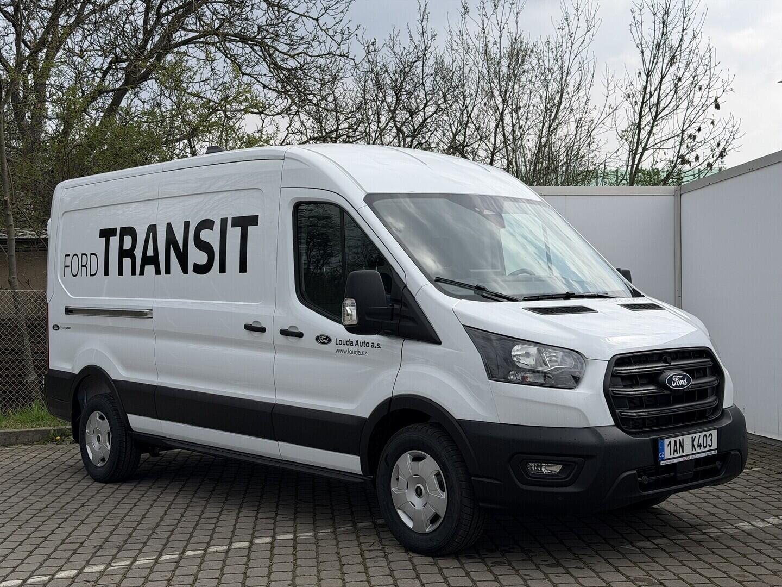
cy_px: 294
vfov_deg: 30.3
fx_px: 1084
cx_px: 391
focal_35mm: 48
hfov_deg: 39.7
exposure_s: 1/6024
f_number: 1.78
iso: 64
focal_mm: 6.76
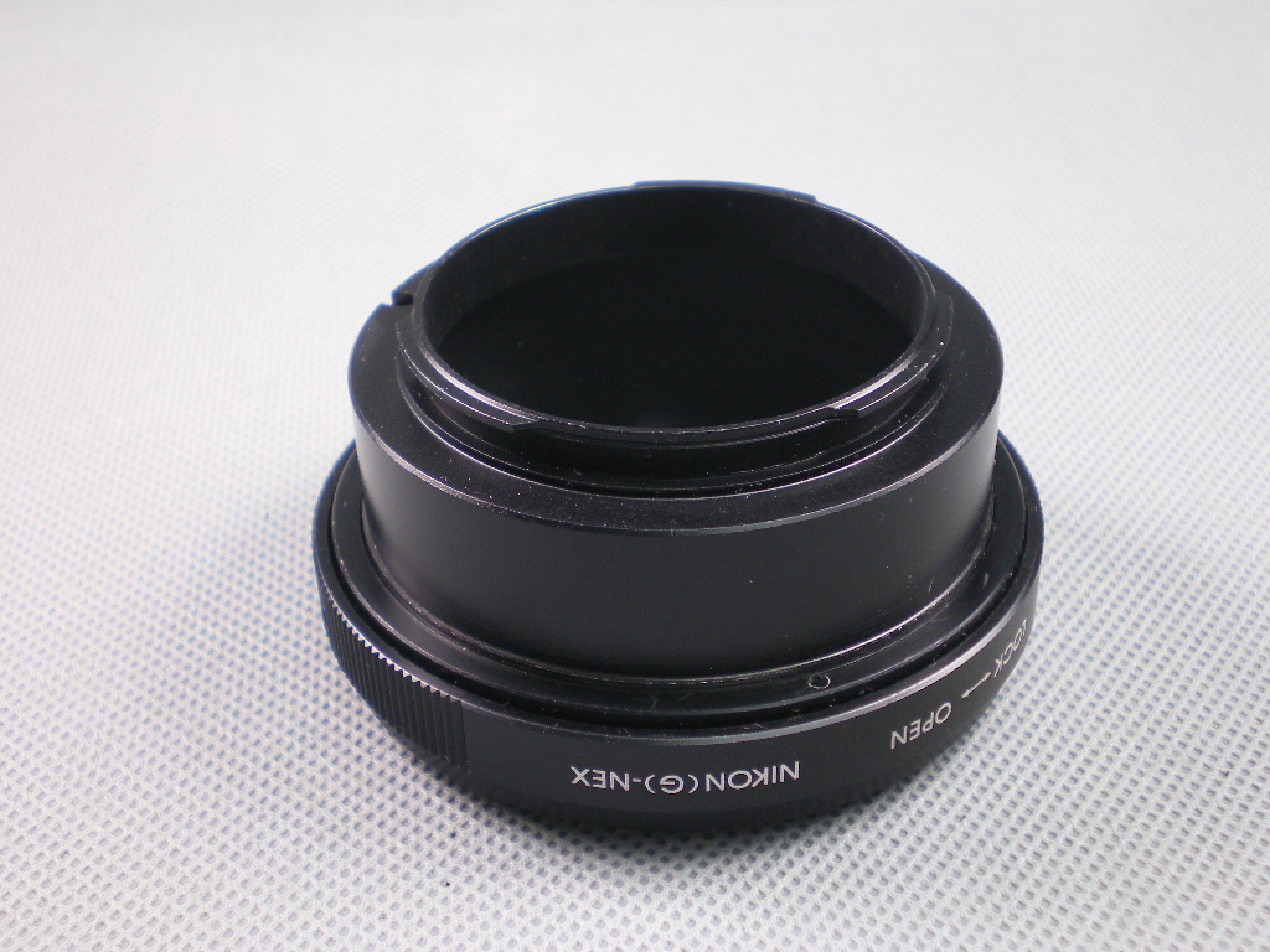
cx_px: 635
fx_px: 1834
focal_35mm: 50
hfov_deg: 38.2
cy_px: 476
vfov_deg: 29.1
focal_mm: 8.4
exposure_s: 1/40
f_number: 3.7
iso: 100
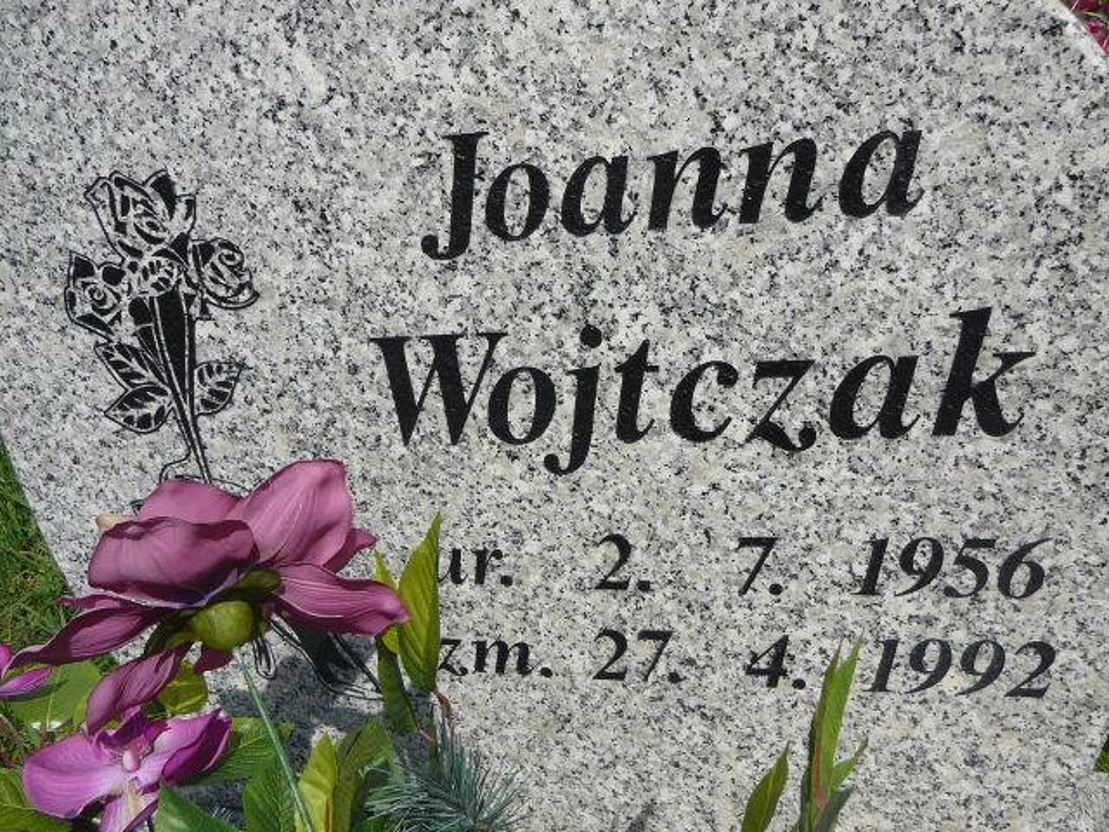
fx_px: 1121
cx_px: 554
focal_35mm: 35
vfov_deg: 40.7
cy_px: 416
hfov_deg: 52.6
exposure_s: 1/800
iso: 80
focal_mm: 5.2
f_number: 5
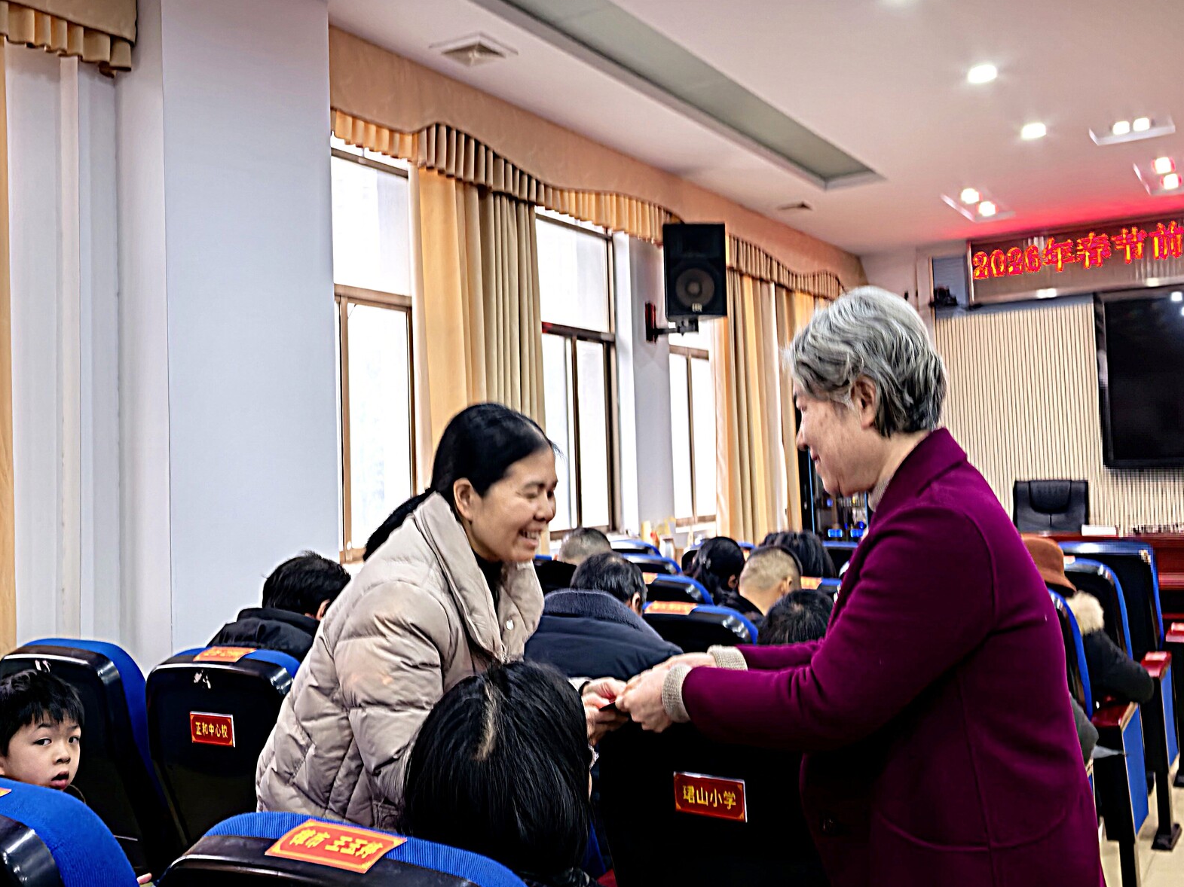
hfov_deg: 55.4
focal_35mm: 33
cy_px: 398
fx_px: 1129
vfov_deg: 42.9
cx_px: 601
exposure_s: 1/100
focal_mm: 5.8
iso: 125
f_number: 2
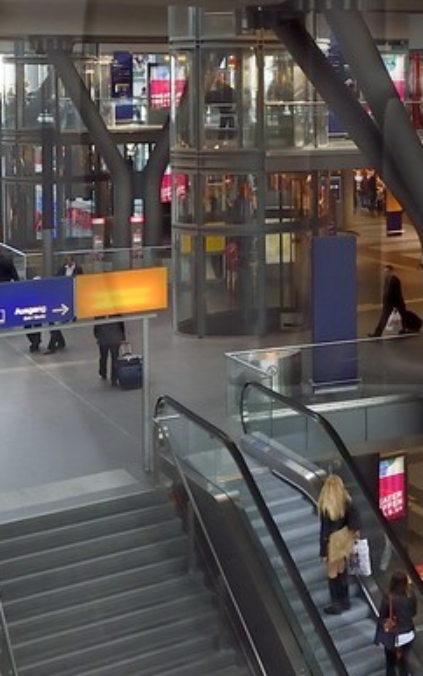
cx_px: 722
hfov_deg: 18.2
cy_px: 101
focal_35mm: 59
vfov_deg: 33.2
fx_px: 1088
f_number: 9
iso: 1600
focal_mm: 14
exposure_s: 1/50
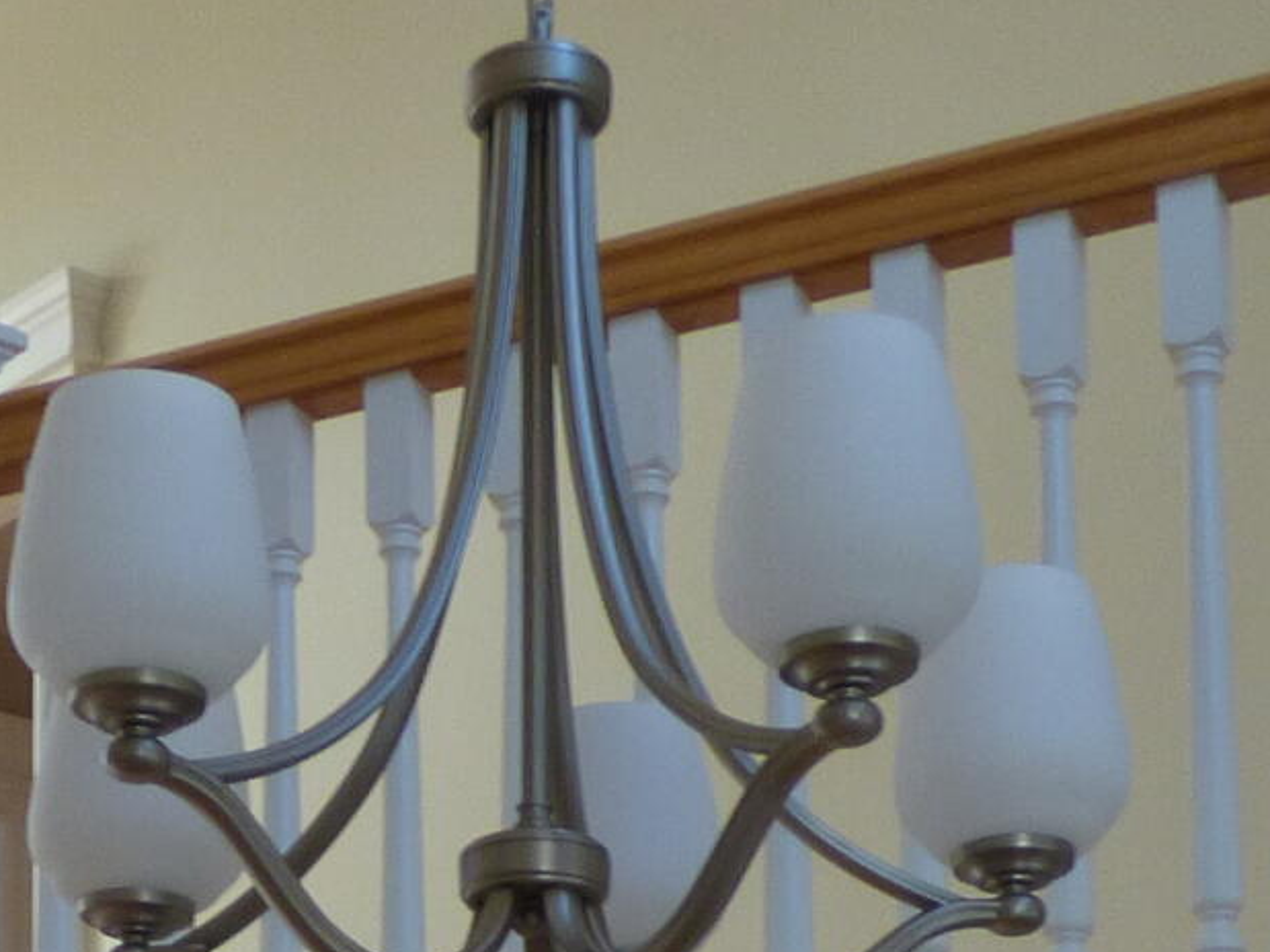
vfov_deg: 13.7
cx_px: 312
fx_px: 3558
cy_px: 1678
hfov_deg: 20.1
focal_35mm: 97
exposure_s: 1/60
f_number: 2.8
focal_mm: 3.58
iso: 125
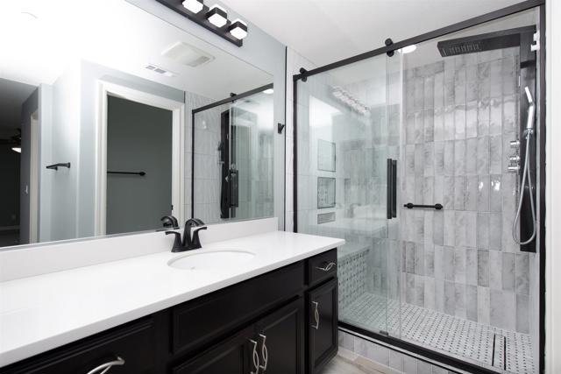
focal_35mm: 17
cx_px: 280
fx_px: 265
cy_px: 187
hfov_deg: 93.3
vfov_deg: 70.5
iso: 320
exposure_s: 1/250
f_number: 7.1
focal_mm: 17
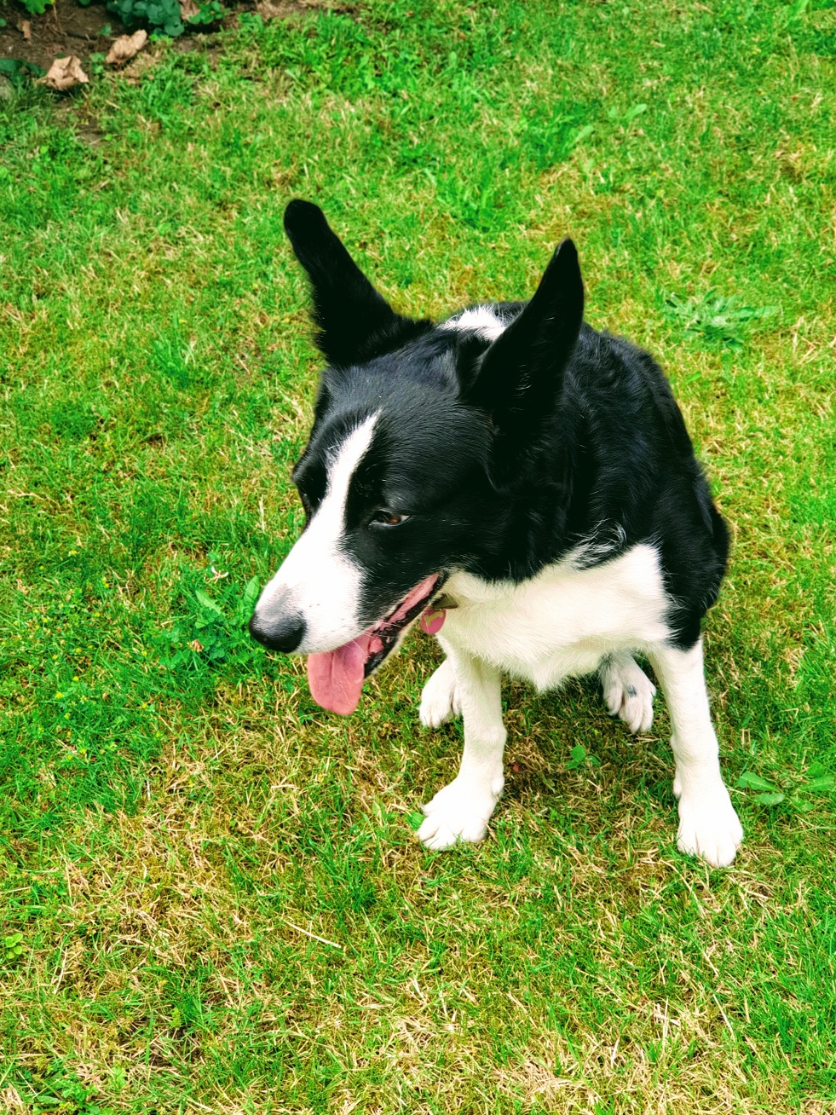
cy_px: 566
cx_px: 416
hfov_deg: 27.5
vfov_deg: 36.2
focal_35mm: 53
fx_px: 1707
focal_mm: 6
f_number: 2.4
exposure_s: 1/127
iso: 25
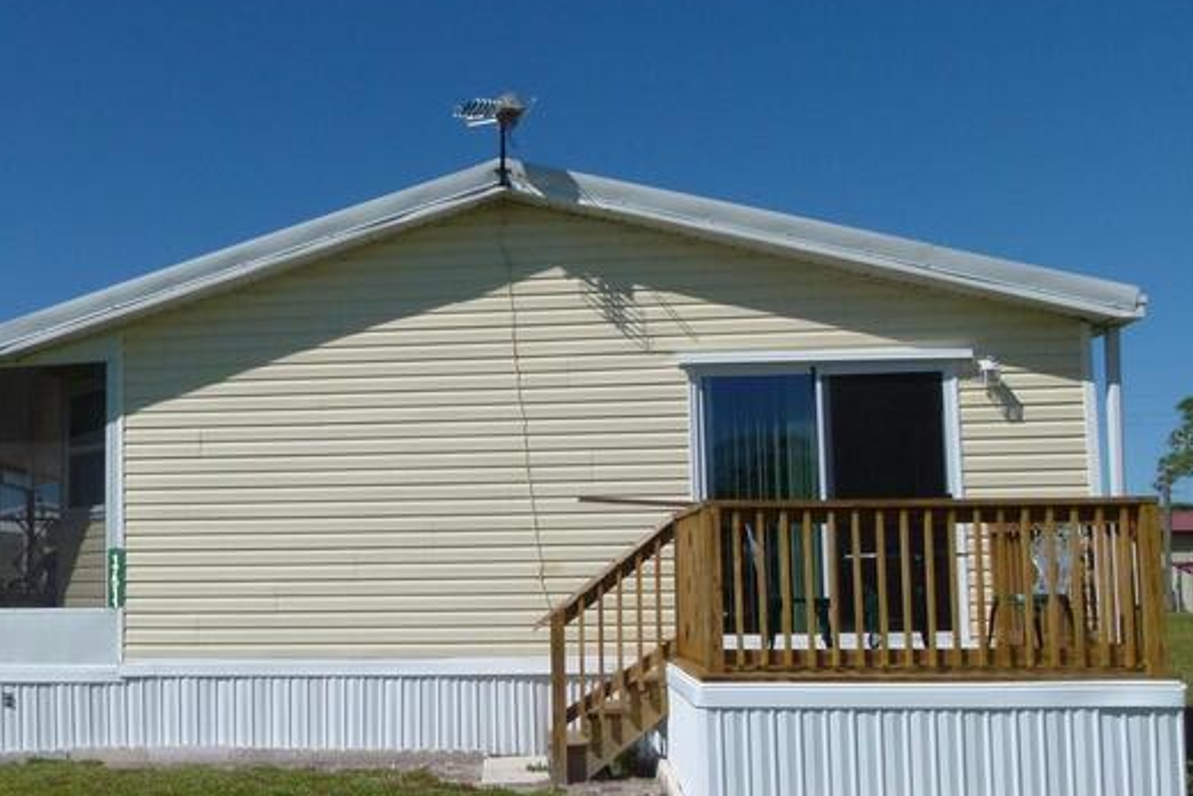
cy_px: 438
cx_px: 365
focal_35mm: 40
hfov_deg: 47.4
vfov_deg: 33.4
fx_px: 1326
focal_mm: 4.5
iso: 100
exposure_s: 1/2000
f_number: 4
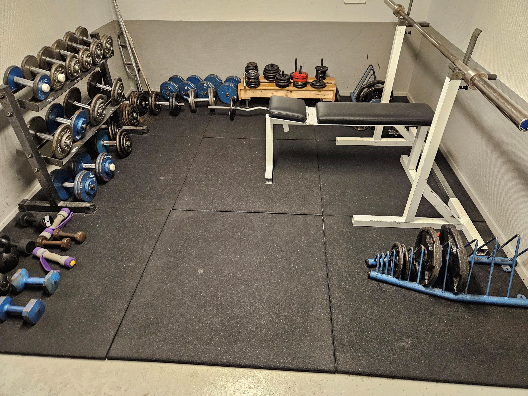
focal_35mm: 23
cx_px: 264
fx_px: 351
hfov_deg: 73.9
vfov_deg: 58.9
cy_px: 198
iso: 640
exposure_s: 1/50
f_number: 1.8
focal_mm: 5.4
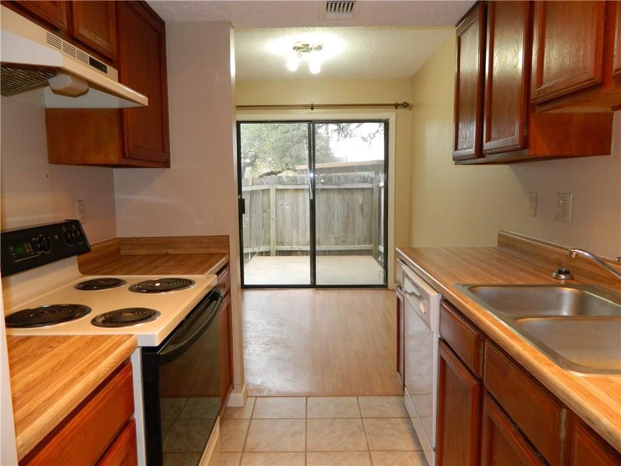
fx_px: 448
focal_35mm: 25
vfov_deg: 54.9
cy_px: 233
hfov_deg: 69.4
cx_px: 310
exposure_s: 1/30
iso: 160
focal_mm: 4.5
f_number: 3.1
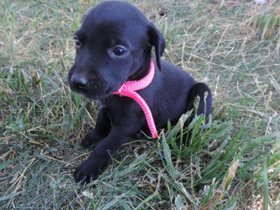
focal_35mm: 33
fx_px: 267
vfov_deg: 42.9
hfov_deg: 55.3
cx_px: 149
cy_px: 103
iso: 80
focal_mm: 4.3
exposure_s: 1/50
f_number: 3
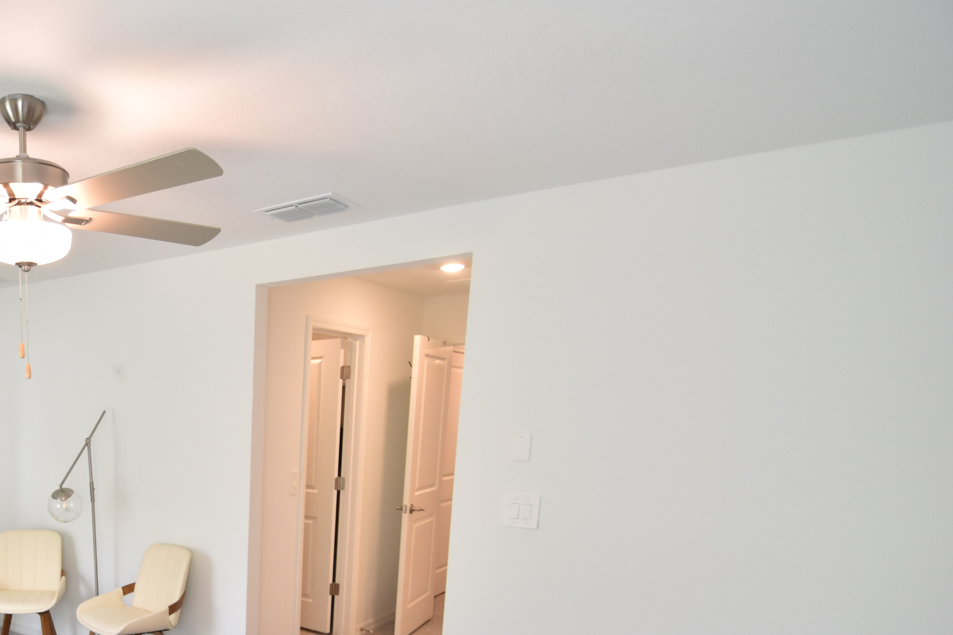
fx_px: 715
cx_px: 120
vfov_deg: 44.6
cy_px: 541
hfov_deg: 58.9
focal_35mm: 27
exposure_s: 1/125
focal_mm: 10
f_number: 3.5
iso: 800
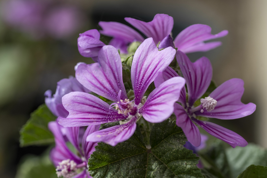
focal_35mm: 135
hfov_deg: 15.2
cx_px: 134
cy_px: 89
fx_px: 1001
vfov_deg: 10.2
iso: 100
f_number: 10
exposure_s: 1/250
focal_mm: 90
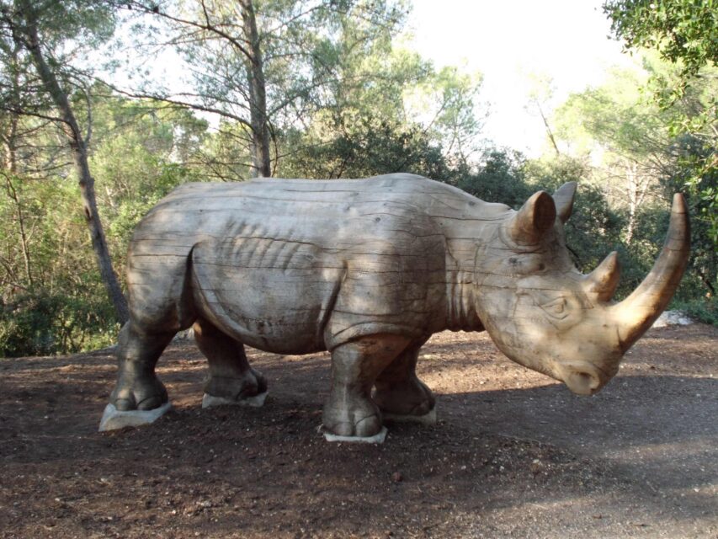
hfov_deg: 49.0
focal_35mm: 38
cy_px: 270
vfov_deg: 37.7
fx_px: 788
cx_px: 359
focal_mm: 6.9
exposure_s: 1/100
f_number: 3.9
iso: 200
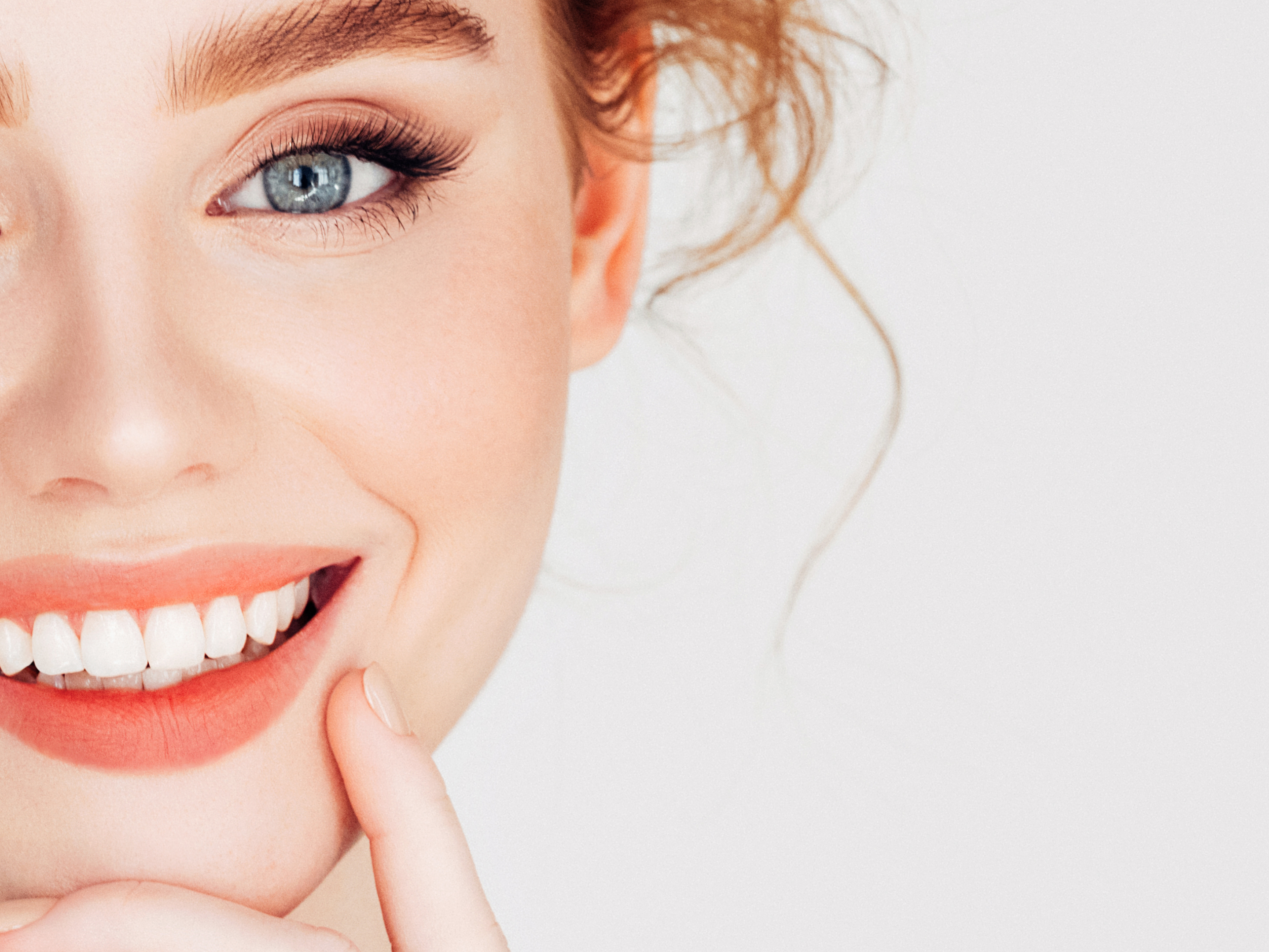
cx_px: 199
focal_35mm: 269
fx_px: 9861
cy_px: 445
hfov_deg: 7.3
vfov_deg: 5.5
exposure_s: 1/160
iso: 1600
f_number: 7.1
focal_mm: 120
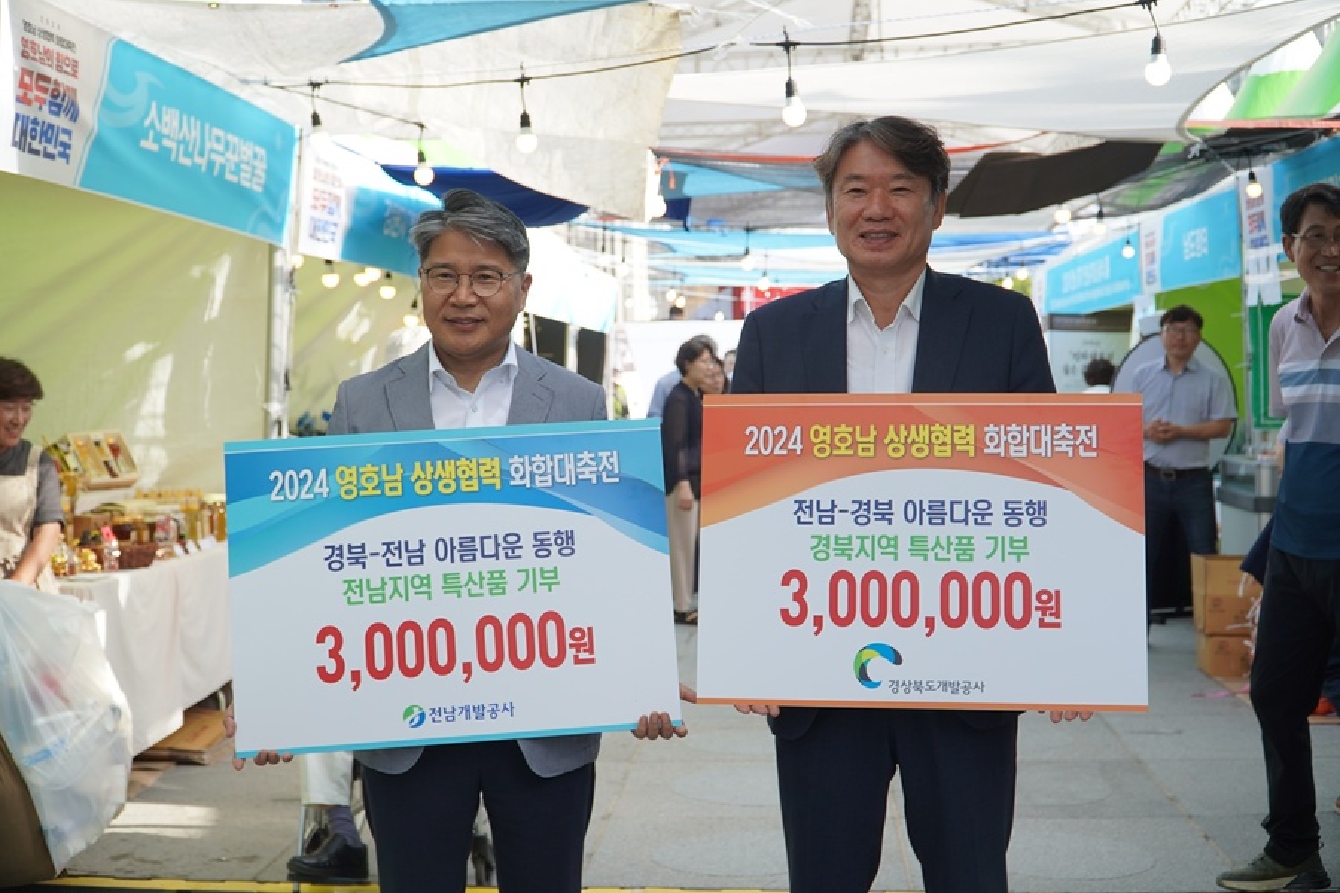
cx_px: 670
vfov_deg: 31.2
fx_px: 1600
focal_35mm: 43
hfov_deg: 45.4
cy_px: 446
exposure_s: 1/200
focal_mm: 29
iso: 100
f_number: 4
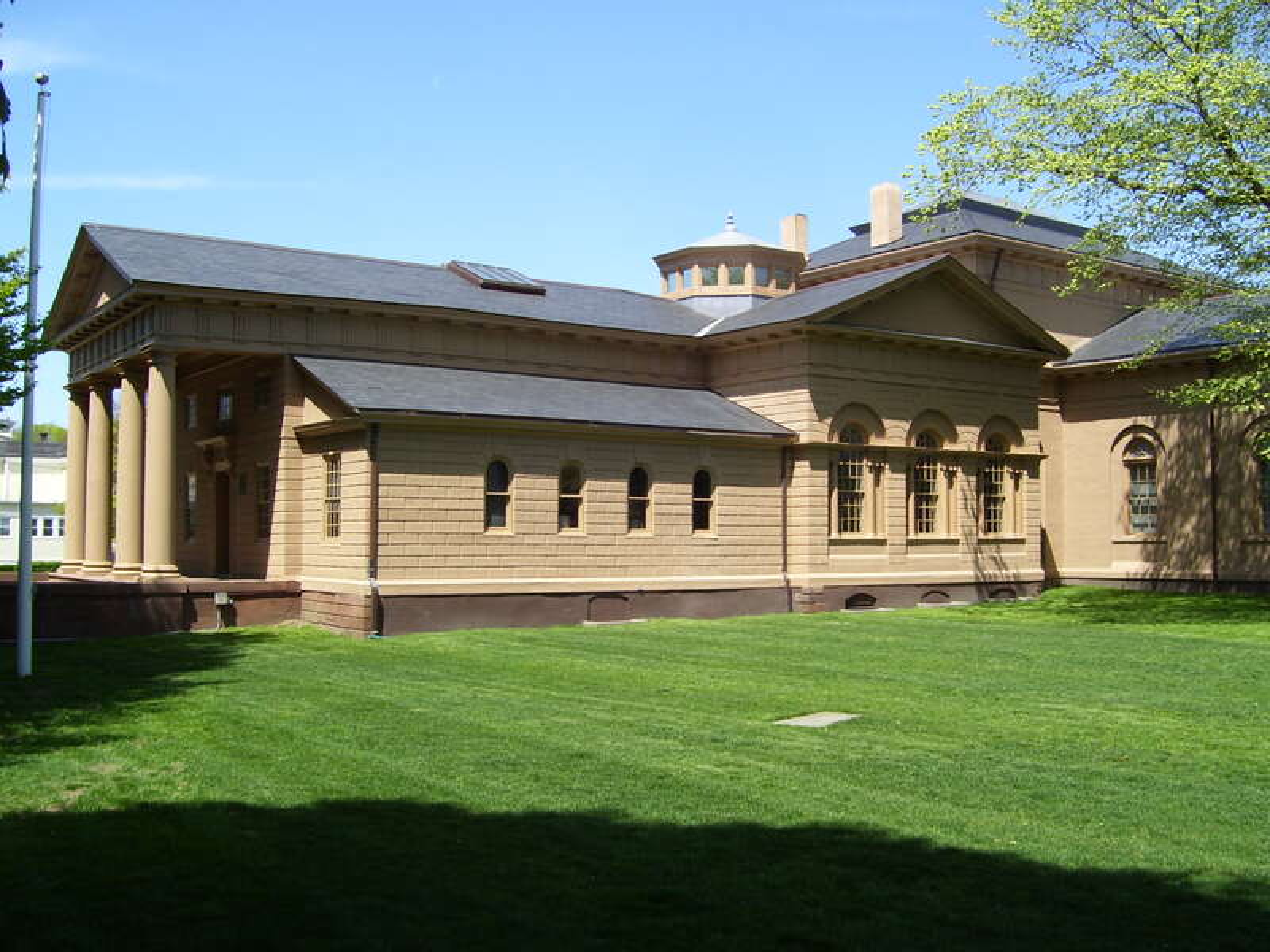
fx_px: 1321
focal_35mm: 36
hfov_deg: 51.4
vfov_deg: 39.7
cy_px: 476
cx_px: 635
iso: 80
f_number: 4.8
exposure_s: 1/350
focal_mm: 6
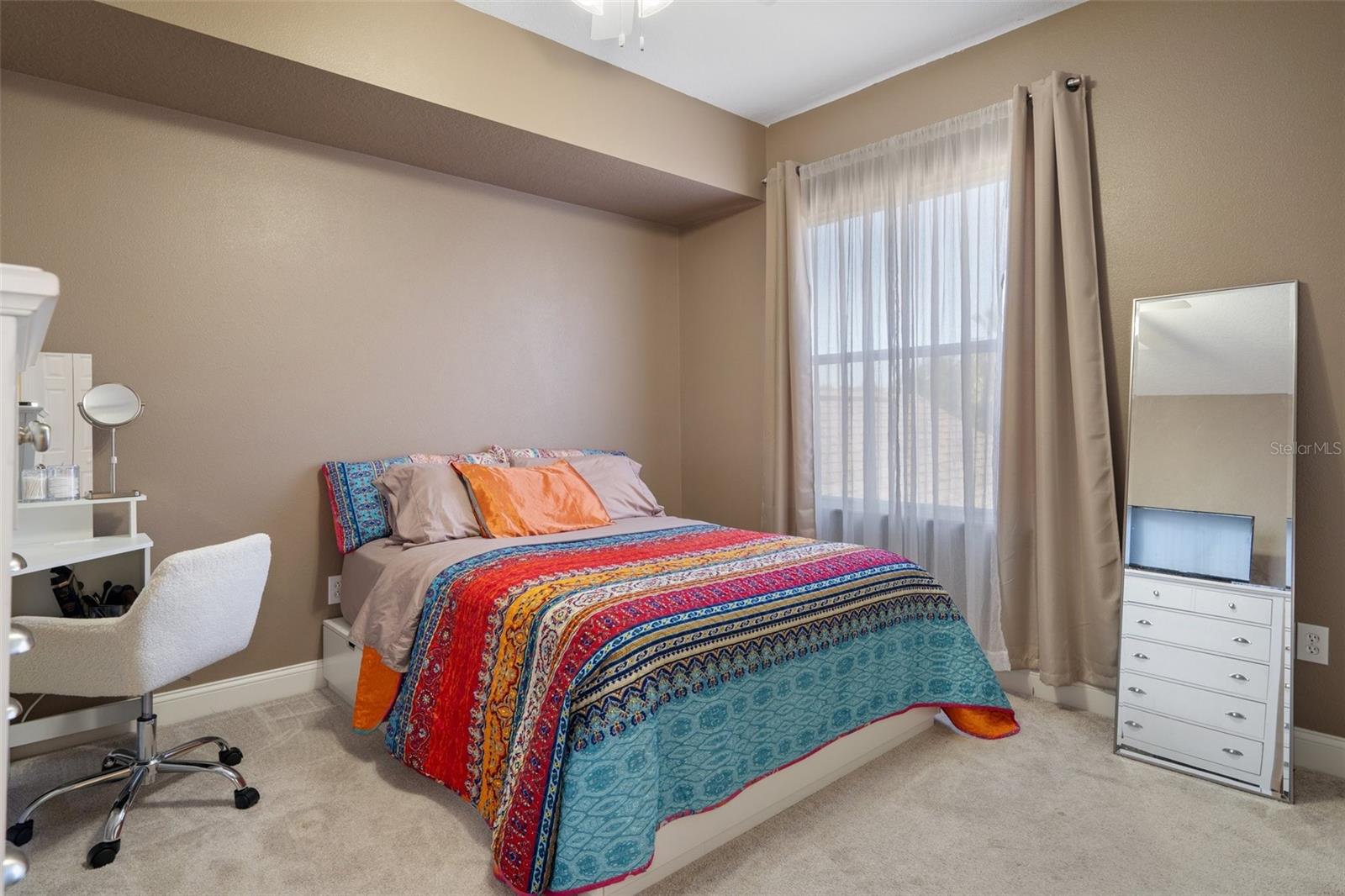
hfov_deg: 86.9
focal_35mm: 19
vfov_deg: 64.5
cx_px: 672
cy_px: 448
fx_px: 710
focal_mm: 19
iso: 320
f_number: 8
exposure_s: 2
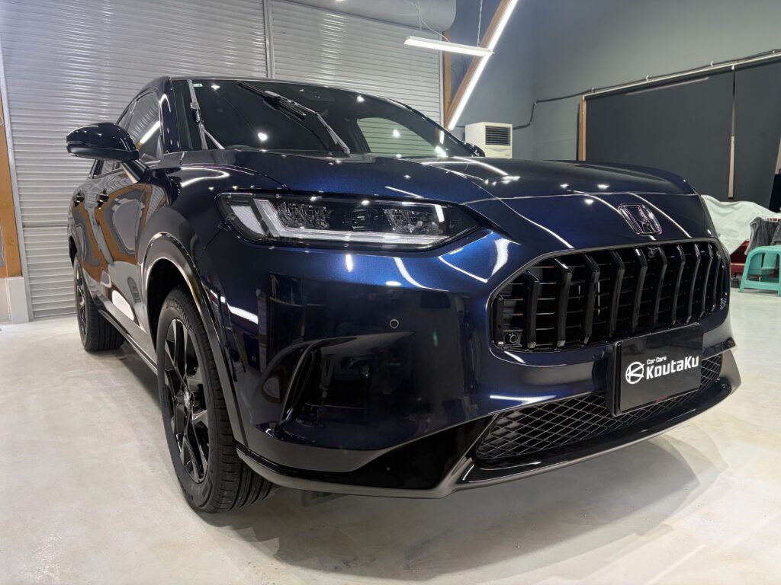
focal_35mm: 26
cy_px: 292
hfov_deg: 67.3
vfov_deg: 53.1
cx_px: 390
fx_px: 587
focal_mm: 5.96
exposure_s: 1/120
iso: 125
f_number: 1.6
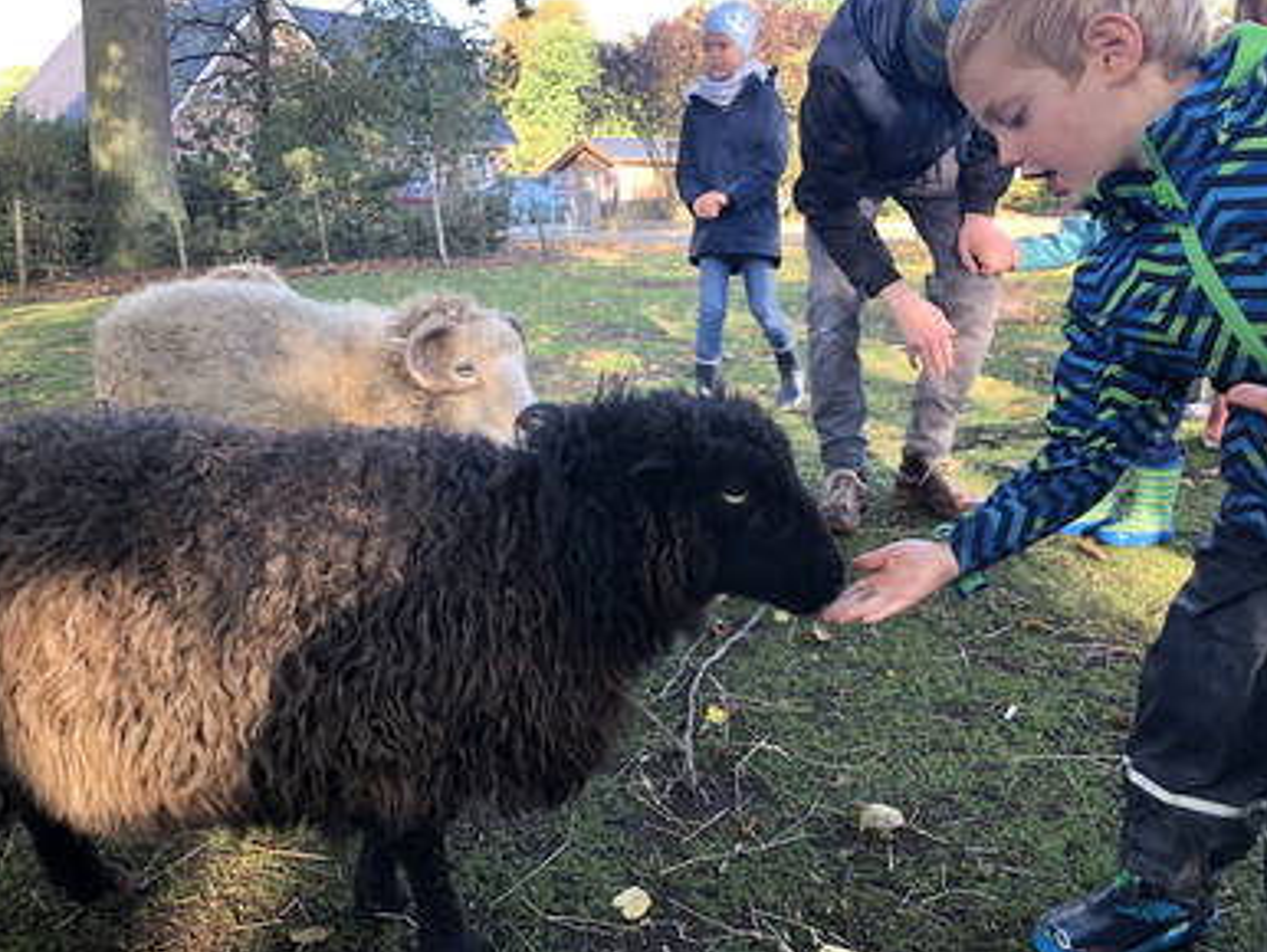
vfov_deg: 48.3
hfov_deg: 61.6
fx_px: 1062
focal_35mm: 29
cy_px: 479
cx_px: 617
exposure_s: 1/120
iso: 50
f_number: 1.8
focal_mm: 4
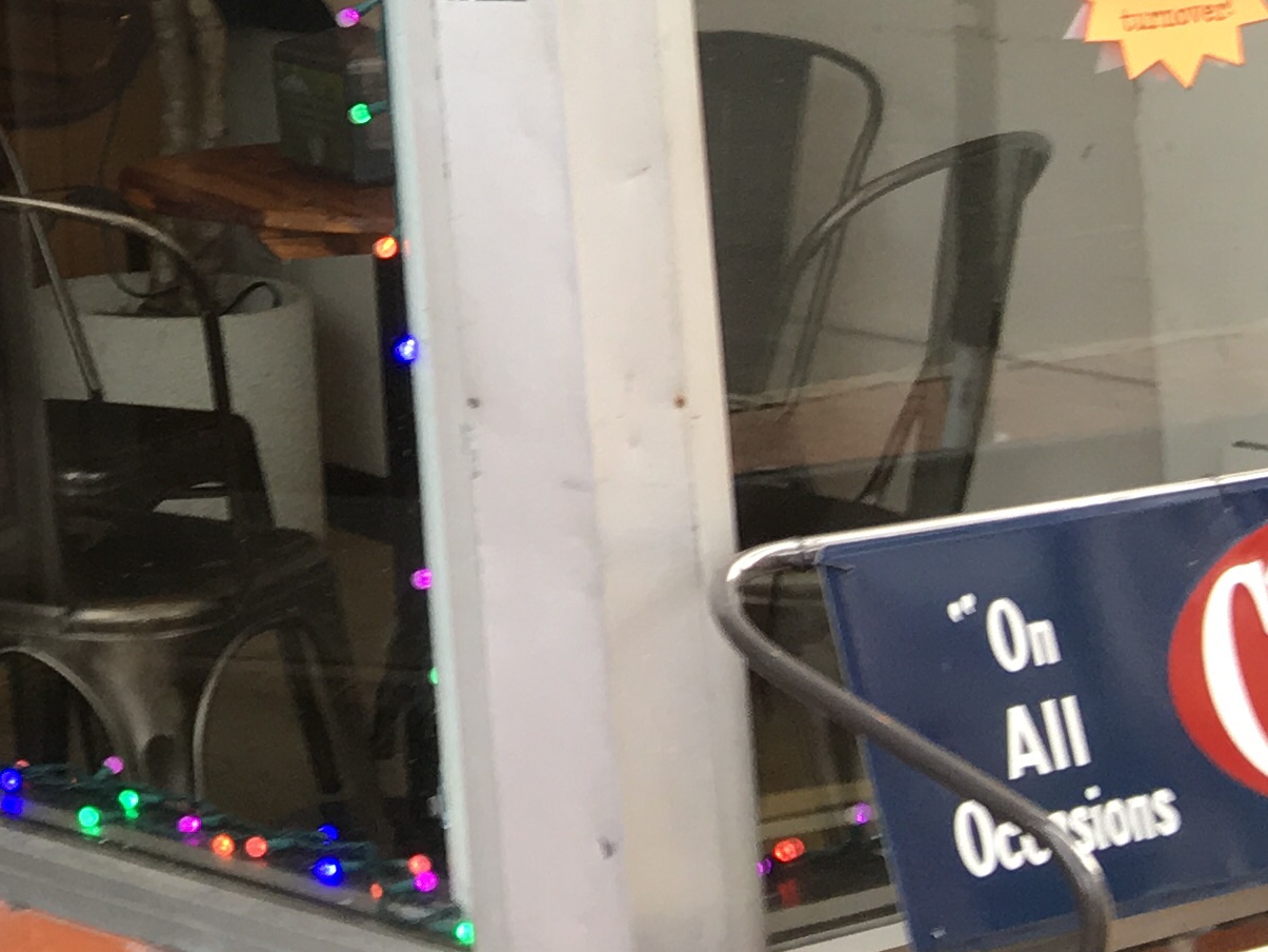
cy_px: -430
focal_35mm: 97
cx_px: -704
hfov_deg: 17.8
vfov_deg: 14.3
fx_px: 3554
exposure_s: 1/60
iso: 25
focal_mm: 4.15
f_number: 2.2
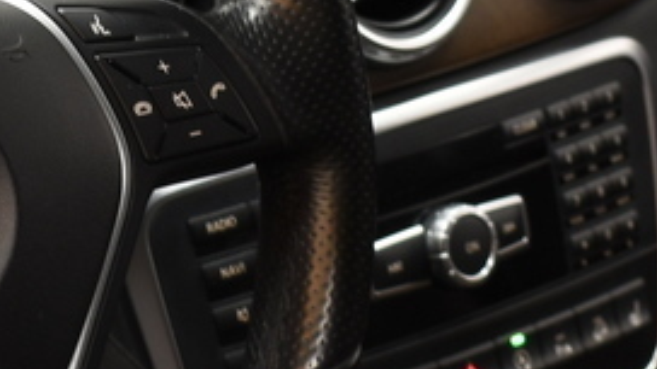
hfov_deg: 9.5
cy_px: 164
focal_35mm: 225
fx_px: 3920
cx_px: -101
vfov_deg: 5.4
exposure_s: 1/6
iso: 200
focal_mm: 24
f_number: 3.8
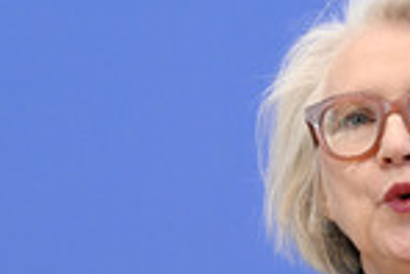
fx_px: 3192
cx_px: 456
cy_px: 299
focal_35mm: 280
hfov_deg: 7.3
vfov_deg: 4.9
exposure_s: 1/640
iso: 4000
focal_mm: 92
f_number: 5.6
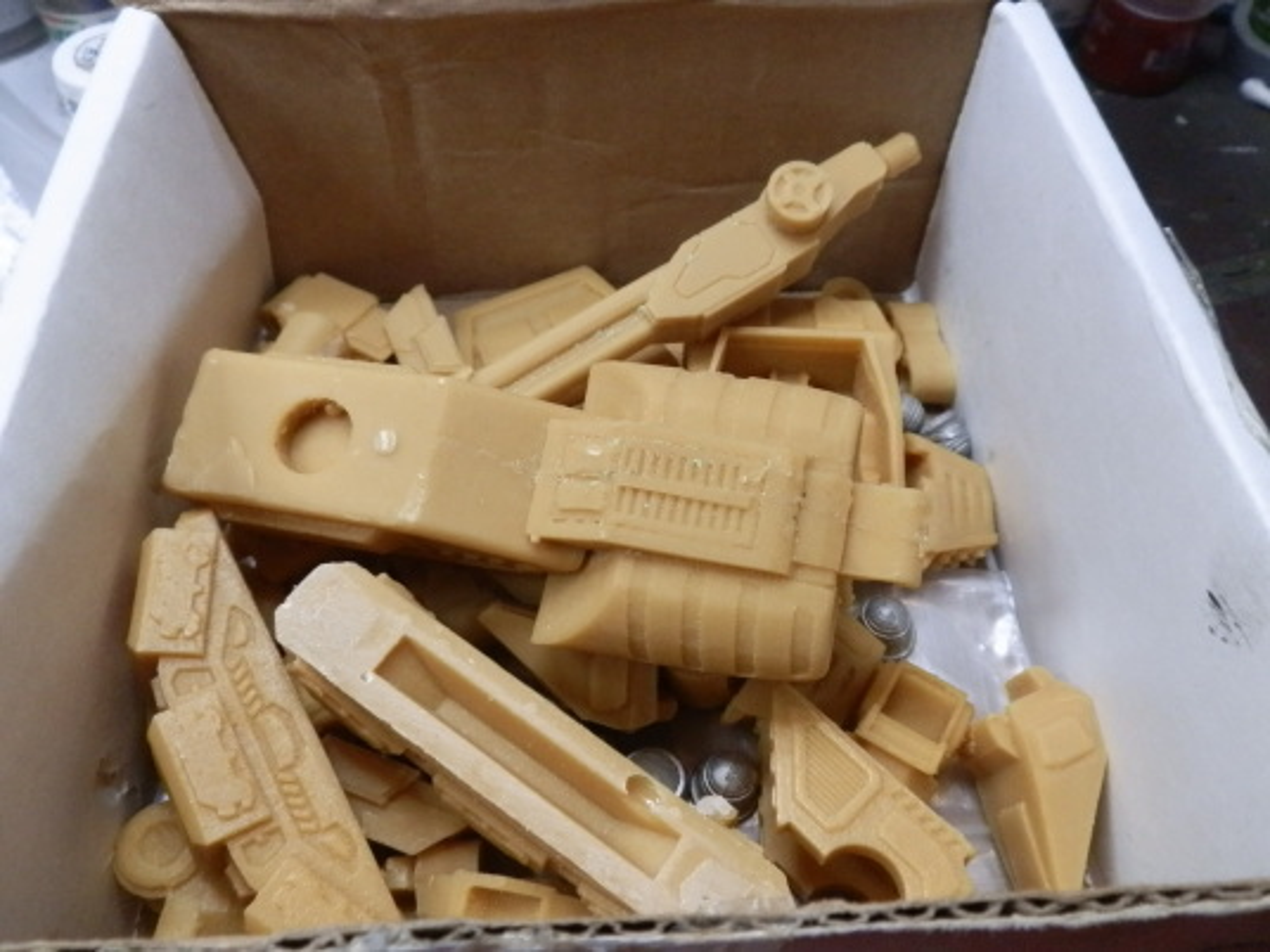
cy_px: 476
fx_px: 1027
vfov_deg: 49.7
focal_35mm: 28
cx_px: 635
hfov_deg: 63.4
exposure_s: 1/250
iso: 400
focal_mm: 5
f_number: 3.1
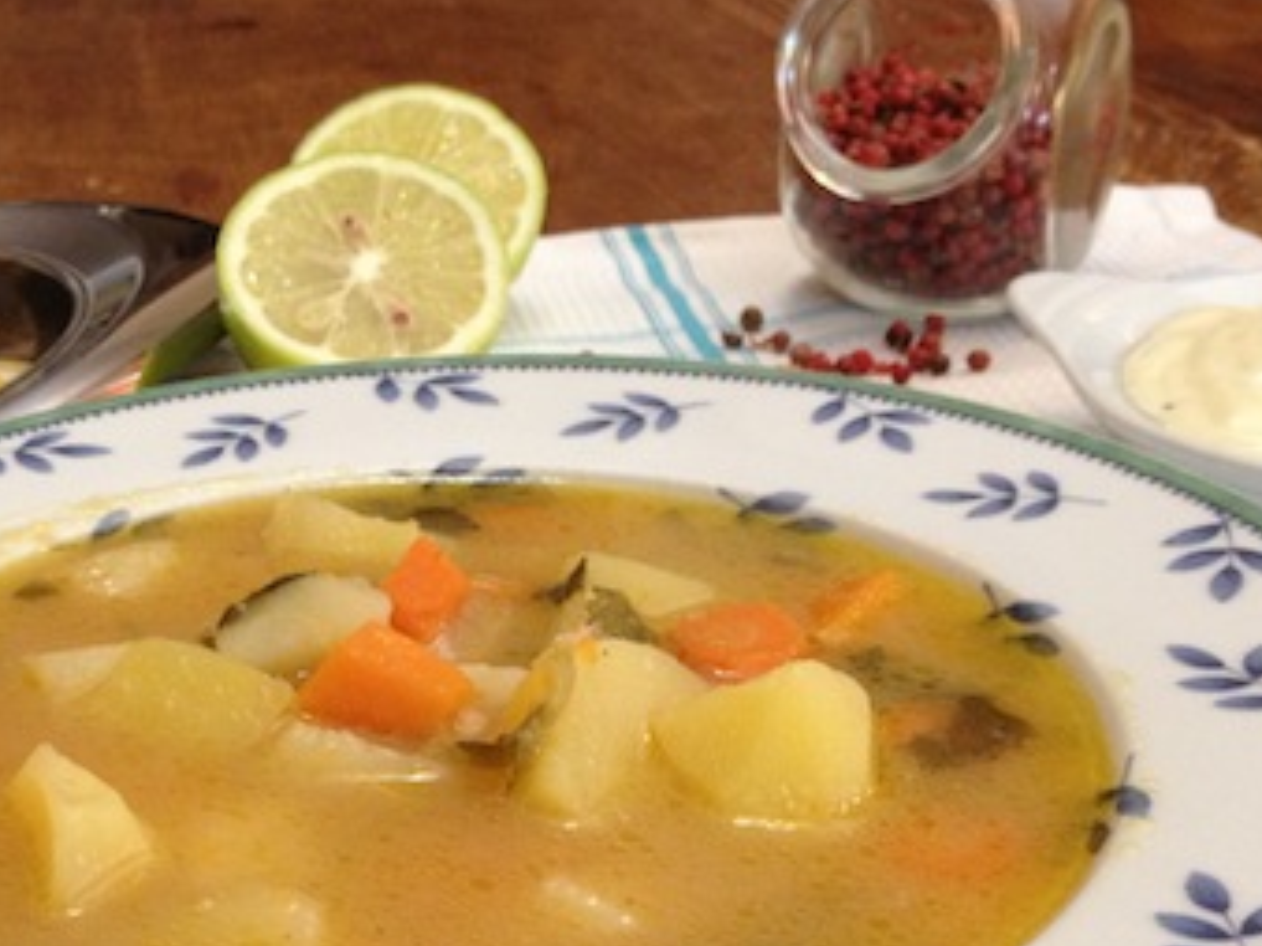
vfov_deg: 23.3
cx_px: 424
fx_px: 2260
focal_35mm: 62
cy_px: 764
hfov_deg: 31.0
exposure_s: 1/20
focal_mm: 4.28
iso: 200
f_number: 2.4
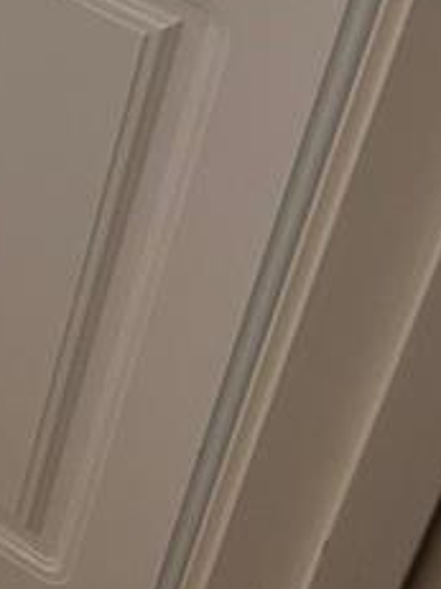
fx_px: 2295
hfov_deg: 9.5
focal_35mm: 135
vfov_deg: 13.4
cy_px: -418
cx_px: -683
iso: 125
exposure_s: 1/120
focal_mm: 5.7
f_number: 1.5
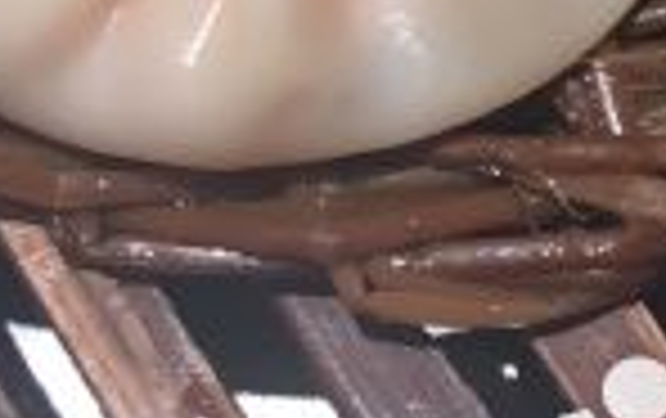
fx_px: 2636
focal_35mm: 145
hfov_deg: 14.3
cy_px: -876
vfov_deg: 7.8
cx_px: 506
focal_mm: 4.15
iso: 32
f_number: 2.2
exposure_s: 1/33
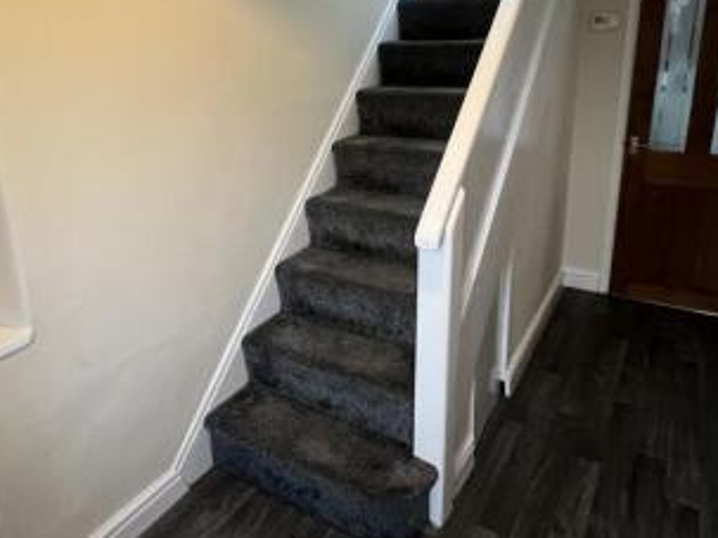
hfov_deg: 69.4
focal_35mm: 25
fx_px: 518
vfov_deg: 54.2
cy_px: 198
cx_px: 338
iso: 500
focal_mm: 1.57
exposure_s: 1/50
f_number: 1.8
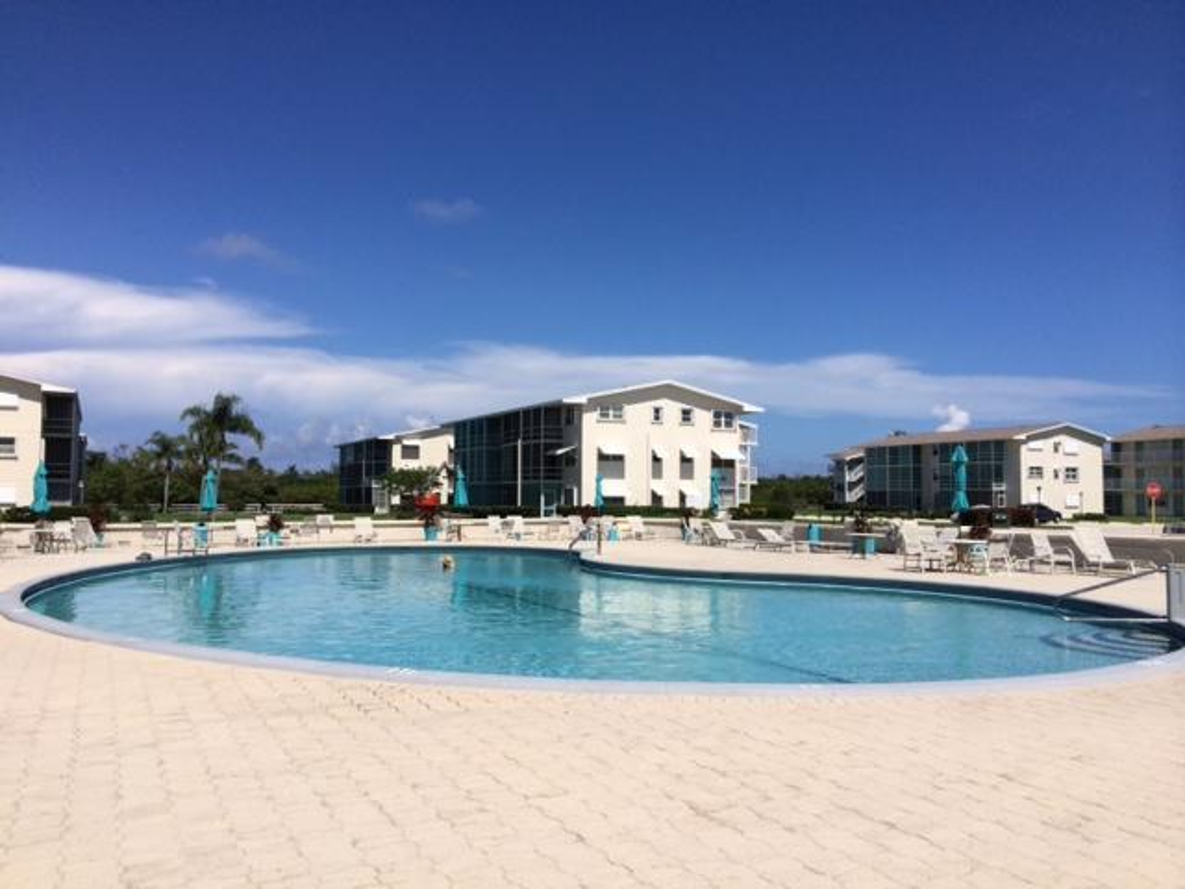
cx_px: 592
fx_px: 1027
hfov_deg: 60.0
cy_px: 444
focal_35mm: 30
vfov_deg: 46.8
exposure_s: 1/4566
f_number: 2.2
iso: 40
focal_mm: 4.12
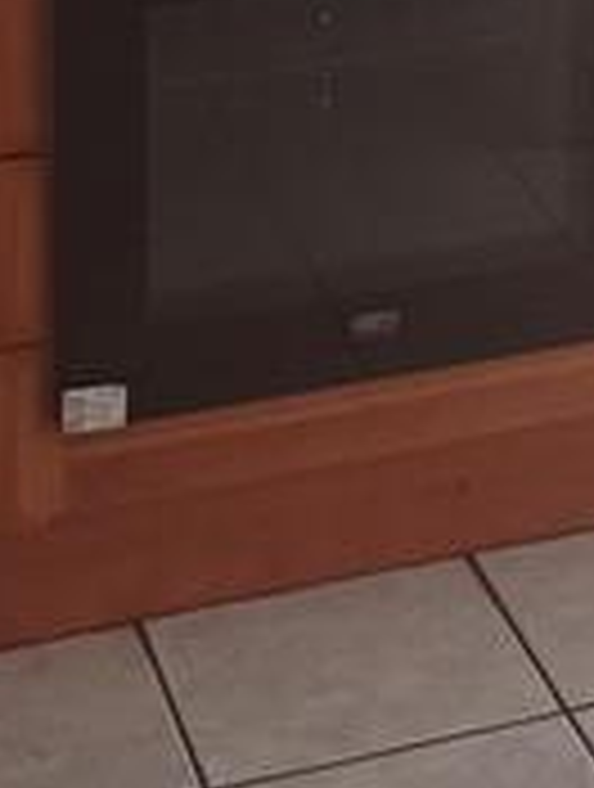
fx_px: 2599
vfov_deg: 15.6
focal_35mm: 114
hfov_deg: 12.9
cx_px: 576
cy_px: -468
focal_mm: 4.65
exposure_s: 1/20
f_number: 1.8
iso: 640
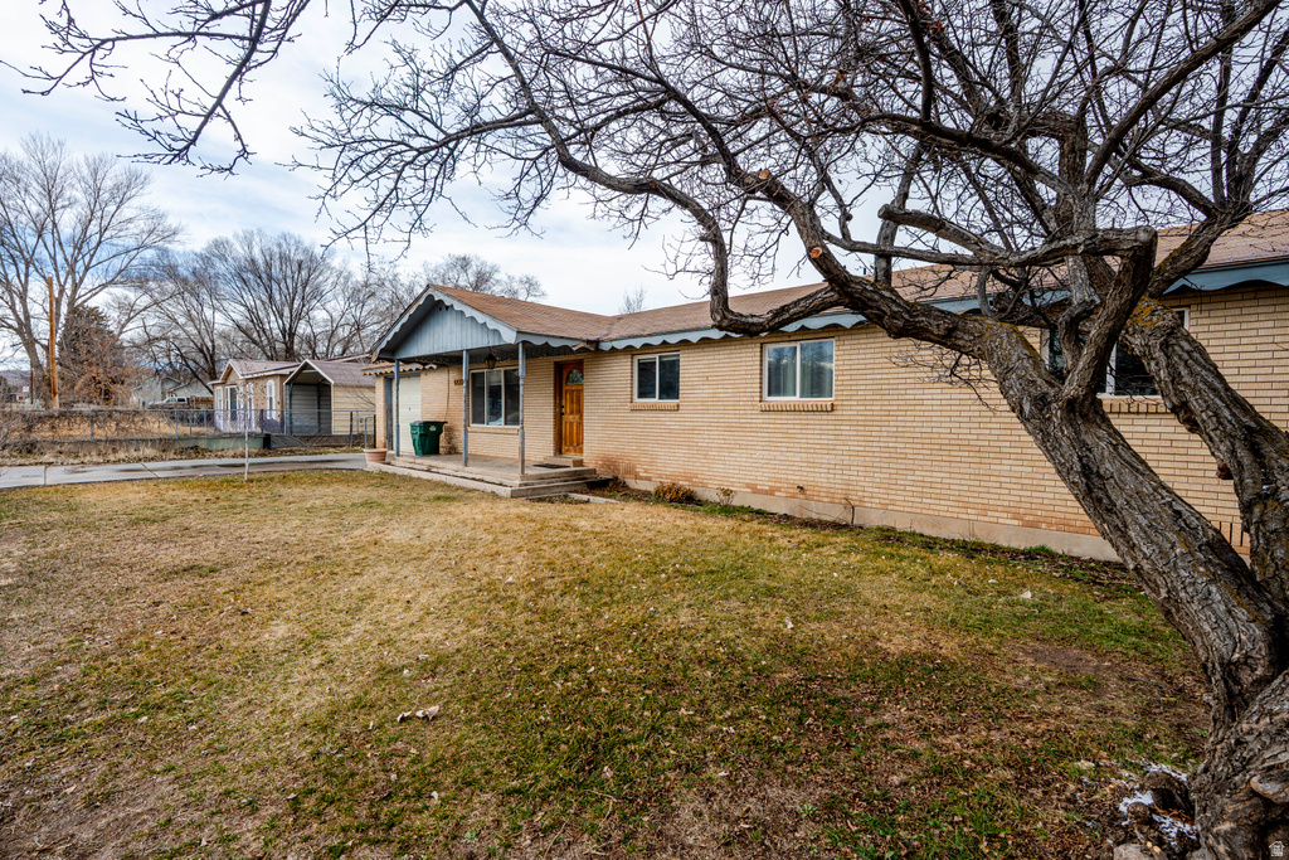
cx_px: 644
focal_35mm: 16
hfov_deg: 96.7
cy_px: 430
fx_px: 573
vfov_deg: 73.8
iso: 100
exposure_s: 1/320
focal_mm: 16
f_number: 5.6
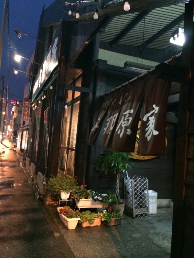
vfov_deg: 60.0
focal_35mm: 30
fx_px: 224
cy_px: 129
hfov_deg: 46.8
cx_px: 97
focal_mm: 4.12
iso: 500
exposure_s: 1/15
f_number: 2.2
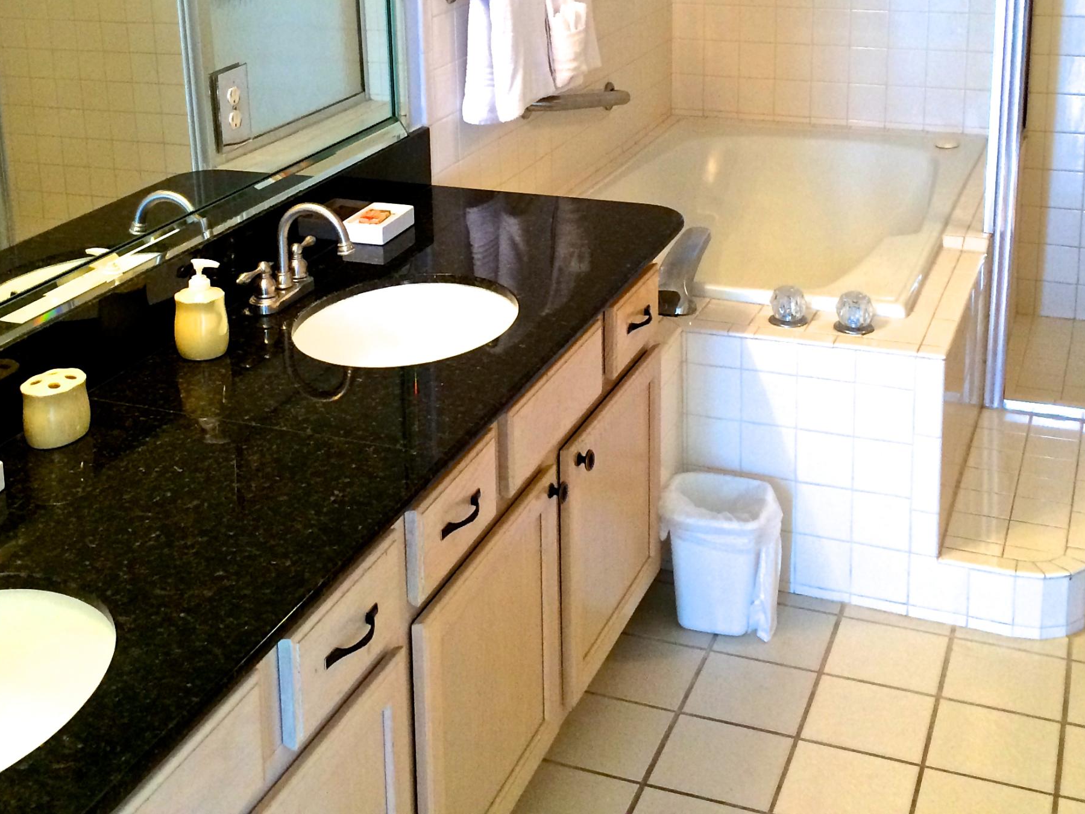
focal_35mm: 50
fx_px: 1567
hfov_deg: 38.2
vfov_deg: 28.3
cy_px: 136
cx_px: 511
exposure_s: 1/30
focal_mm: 4.12
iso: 160
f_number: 2.2
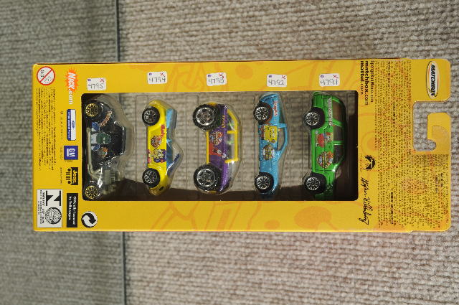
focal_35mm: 57
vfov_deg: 23.7
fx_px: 726
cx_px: 230
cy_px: 152
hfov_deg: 35.1
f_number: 6.3
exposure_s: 1/80
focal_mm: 38
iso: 400
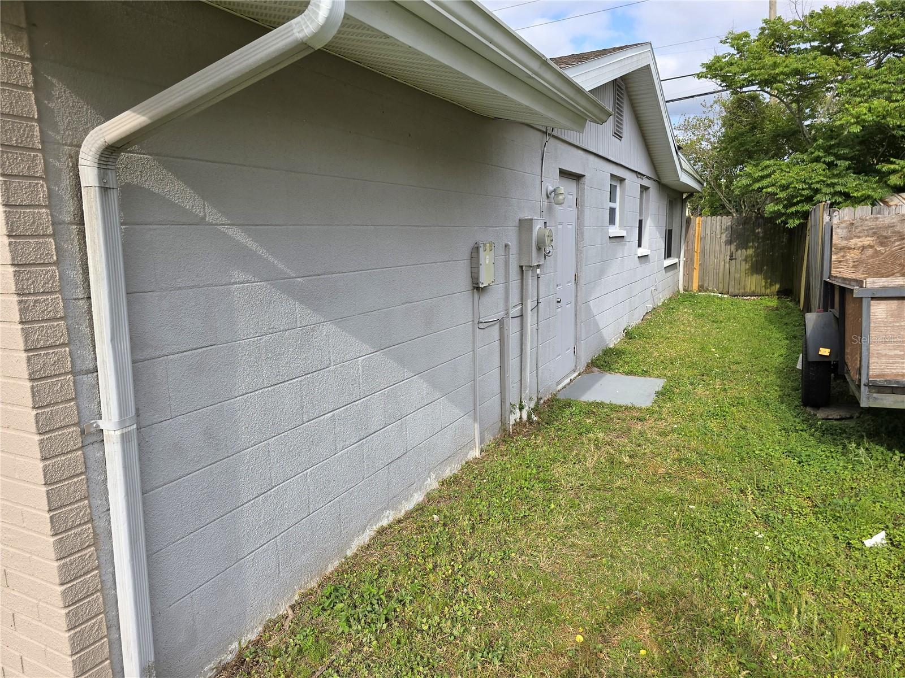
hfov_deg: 73.9
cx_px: 452
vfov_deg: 58.9
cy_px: 339
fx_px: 601
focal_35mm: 23
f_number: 1.7
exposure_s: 1/580
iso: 12
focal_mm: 6.3
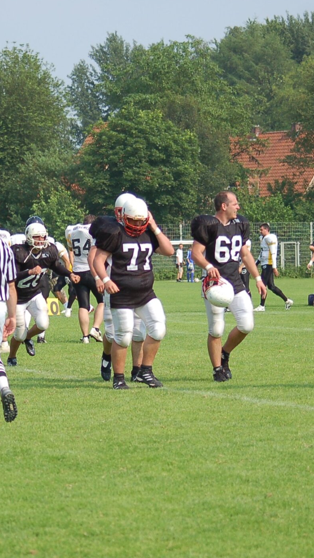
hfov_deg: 7.1
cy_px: 278
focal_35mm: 172
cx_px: 110
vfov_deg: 12.5
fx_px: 2545
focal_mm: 70
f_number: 4.5
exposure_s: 1/1000
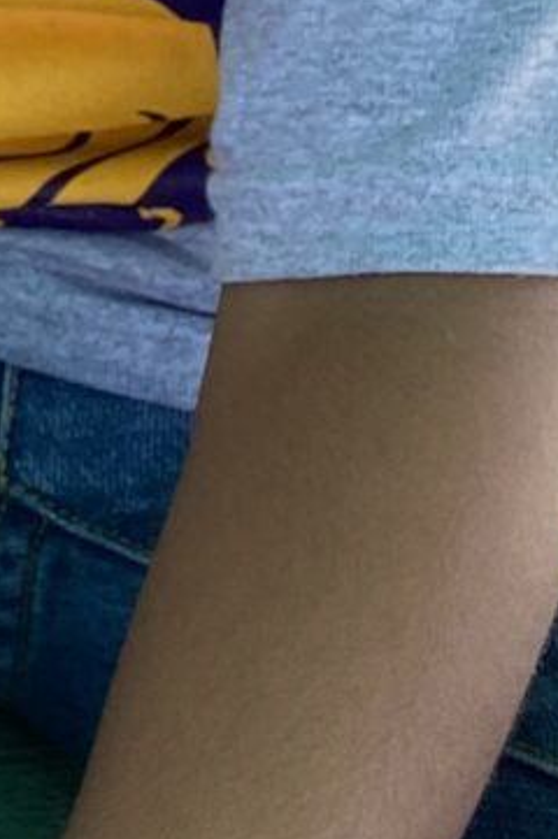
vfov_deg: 9.9
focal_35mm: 192
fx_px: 4472
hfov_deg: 6.3
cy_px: -883
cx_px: -1348
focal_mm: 4.25
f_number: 1.8
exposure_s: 1/250
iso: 32
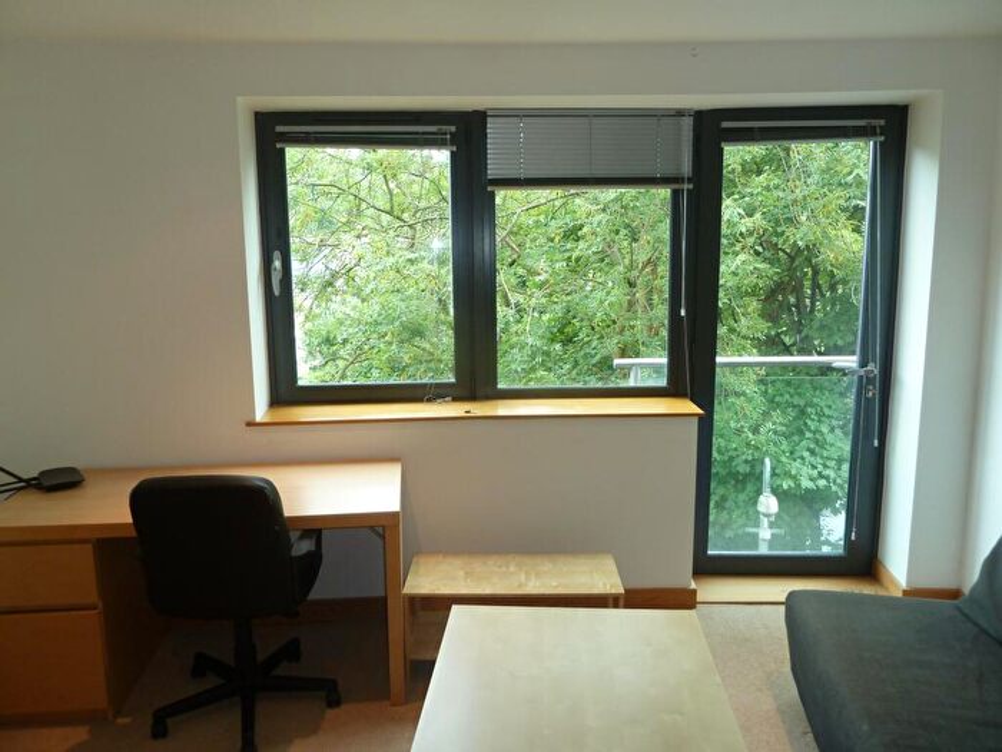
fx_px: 724
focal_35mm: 25
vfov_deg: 54.9
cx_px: 501
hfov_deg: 69.4
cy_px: 376
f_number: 3.3
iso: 125
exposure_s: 1/30
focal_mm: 4.1
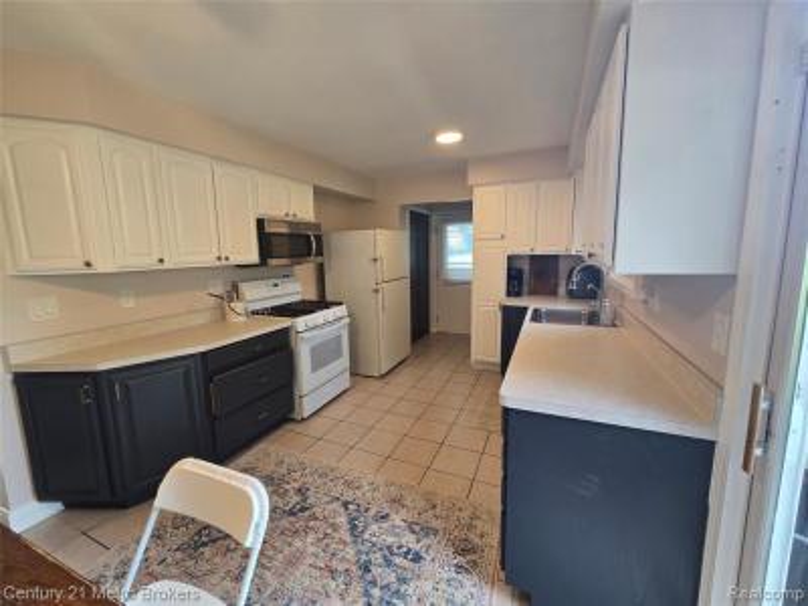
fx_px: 303
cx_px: 404
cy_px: 303
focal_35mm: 13
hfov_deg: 106.2
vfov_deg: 89.9
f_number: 2.2
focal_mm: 2.2
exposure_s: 1/60
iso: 125
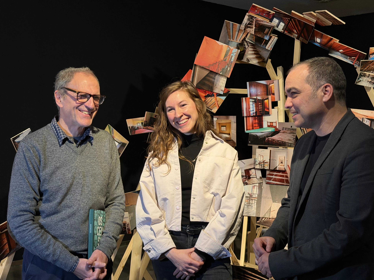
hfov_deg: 39.7
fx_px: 519
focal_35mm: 48
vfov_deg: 30.3
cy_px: 140
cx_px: 187
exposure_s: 1/50
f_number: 1.78
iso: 250
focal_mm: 6.76
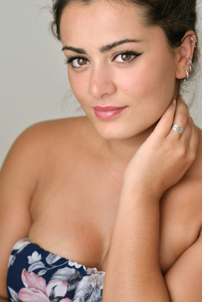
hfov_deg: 10.6
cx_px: 101
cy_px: 153
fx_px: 1089
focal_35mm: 130
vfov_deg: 15.8
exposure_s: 1/400
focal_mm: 85
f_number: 2.8
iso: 320
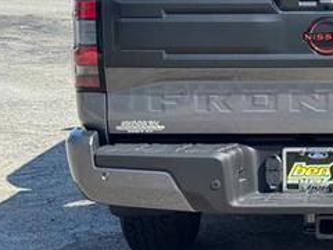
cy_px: 83
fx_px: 972
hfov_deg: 19.0
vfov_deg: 14.6
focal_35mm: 101
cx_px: 326
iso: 64
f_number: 1.78
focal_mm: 6.76
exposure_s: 1/1724
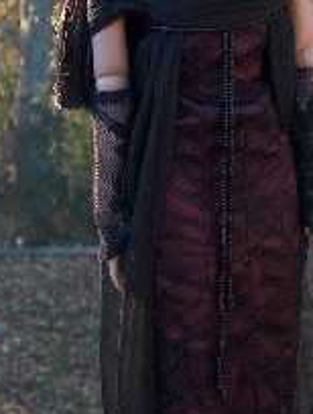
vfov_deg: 20.8
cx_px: 238
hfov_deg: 15.7
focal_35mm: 94
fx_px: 1129
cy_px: 168
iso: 200
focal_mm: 7.6
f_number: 2.8
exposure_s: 1/84.5
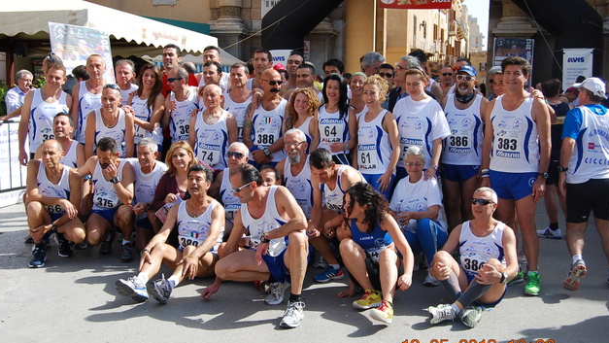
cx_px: 303
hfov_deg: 45.5
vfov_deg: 26.5
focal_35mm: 45
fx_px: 727
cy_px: 170
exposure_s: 1/200
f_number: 7.1
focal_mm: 28
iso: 100
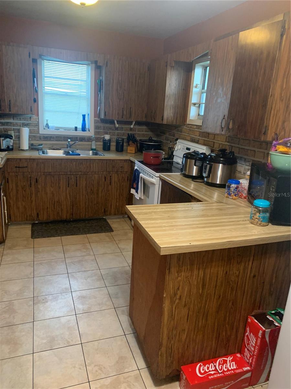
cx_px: 146
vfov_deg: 67.3
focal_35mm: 26
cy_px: 194
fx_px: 291
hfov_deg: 53.1
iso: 400
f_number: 1.8
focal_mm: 4.25
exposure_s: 1/40
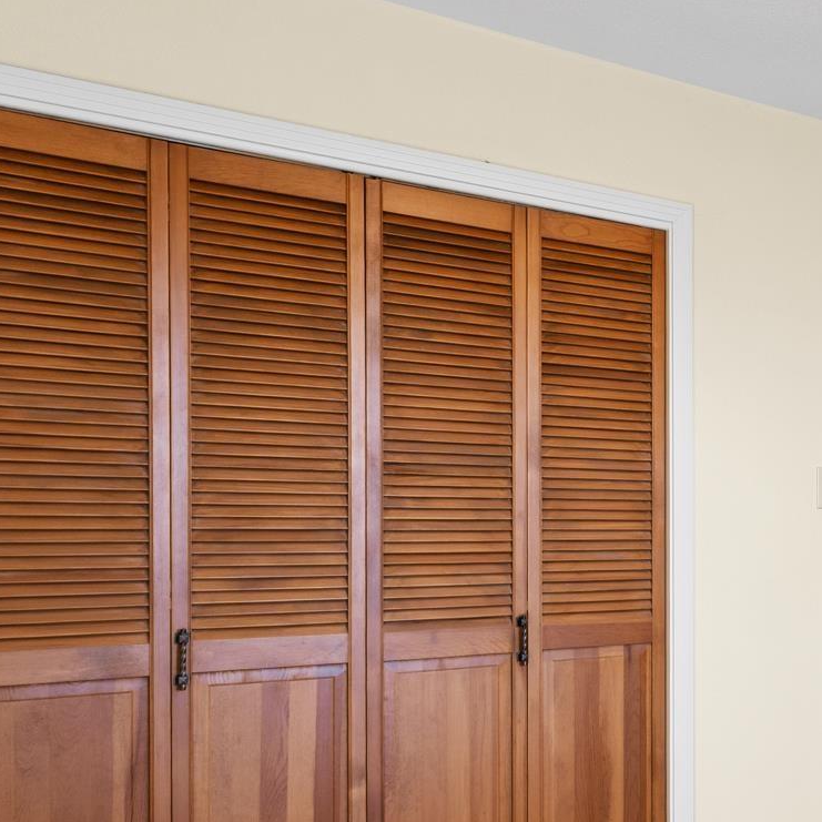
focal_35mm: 43
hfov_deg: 32.7
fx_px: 1155
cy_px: 514
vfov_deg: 38.9
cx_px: 972
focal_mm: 10
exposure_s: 1/2
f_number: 9
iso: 200
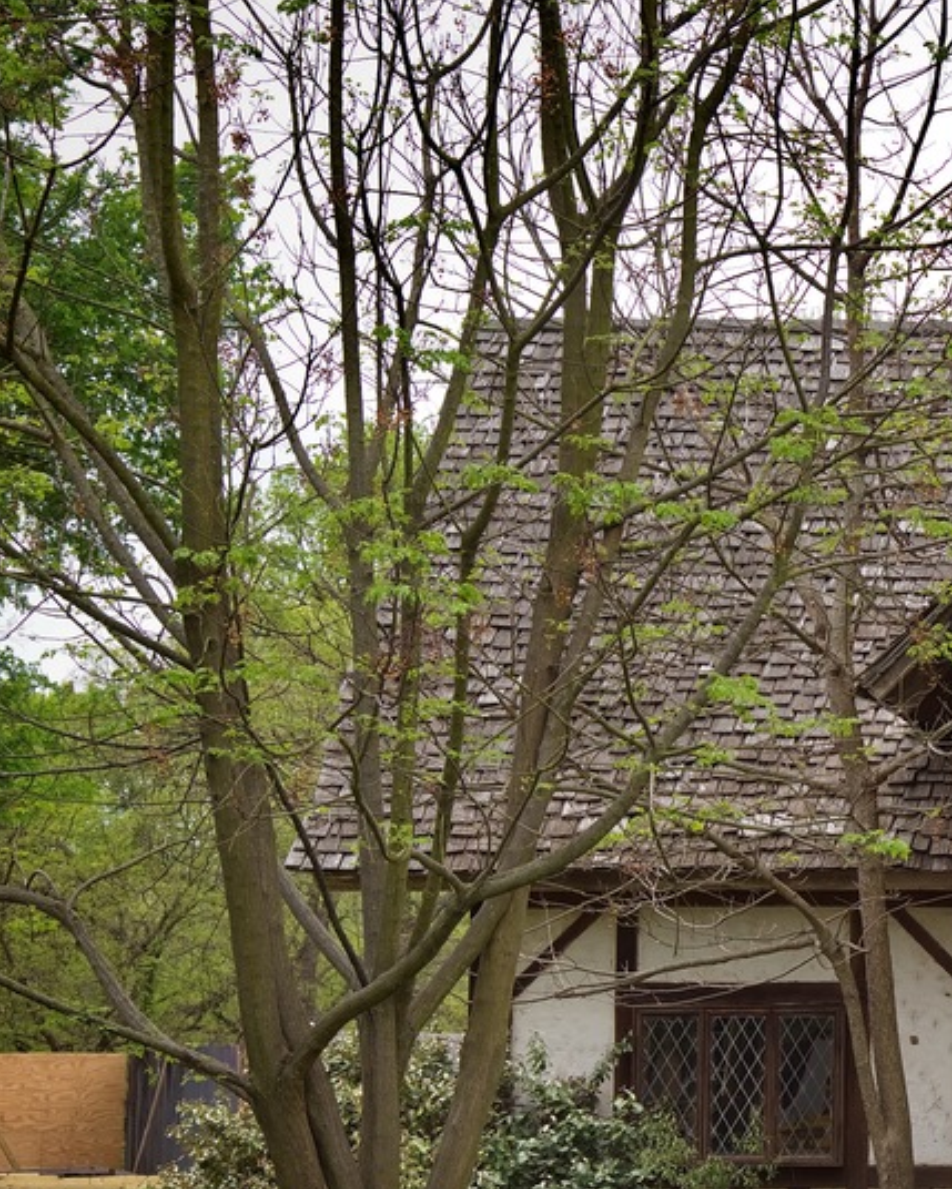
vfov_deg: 14.8
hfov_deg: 11.5
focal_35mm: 130
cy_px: 748
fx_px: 4577
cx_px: 1296
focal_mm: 58
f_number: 6.3
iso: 100
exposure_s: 1/160
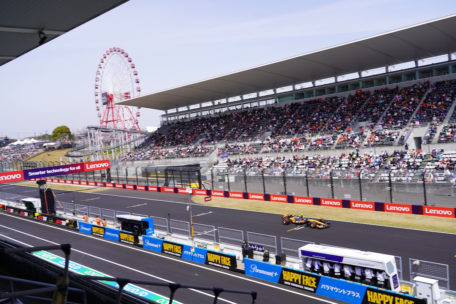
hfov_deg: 58.7
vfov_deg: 41.1
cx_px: 228
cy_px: 152
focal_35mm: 32
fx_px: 405
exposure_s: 1/640
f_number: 5
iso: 100
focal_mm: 32
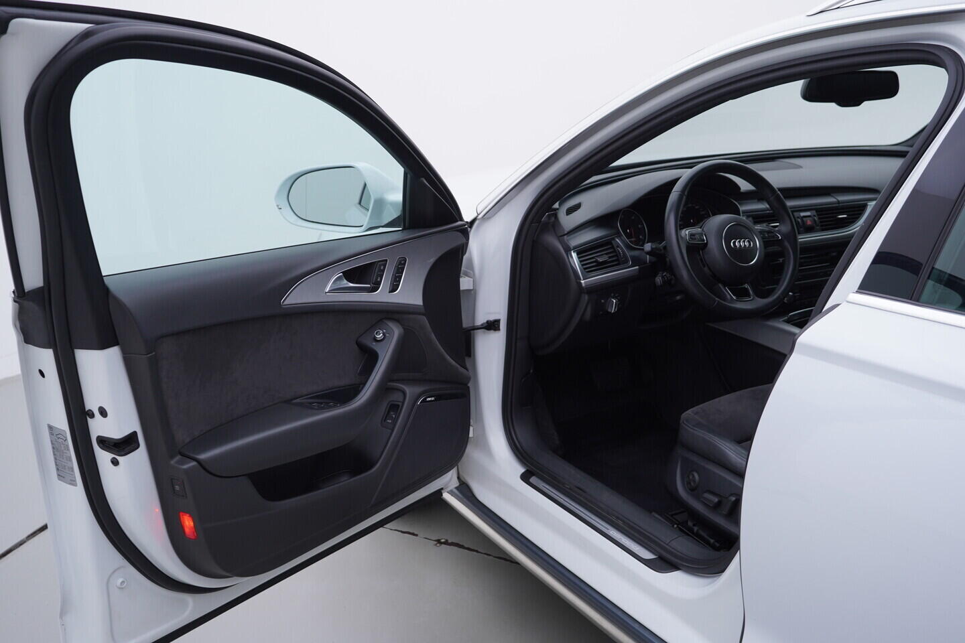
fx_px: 965
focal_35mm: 36
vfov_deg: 36.9
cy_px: 322
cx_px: 482
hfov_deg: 53.1
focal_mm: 24
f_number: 4
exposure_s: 1/80
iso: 125
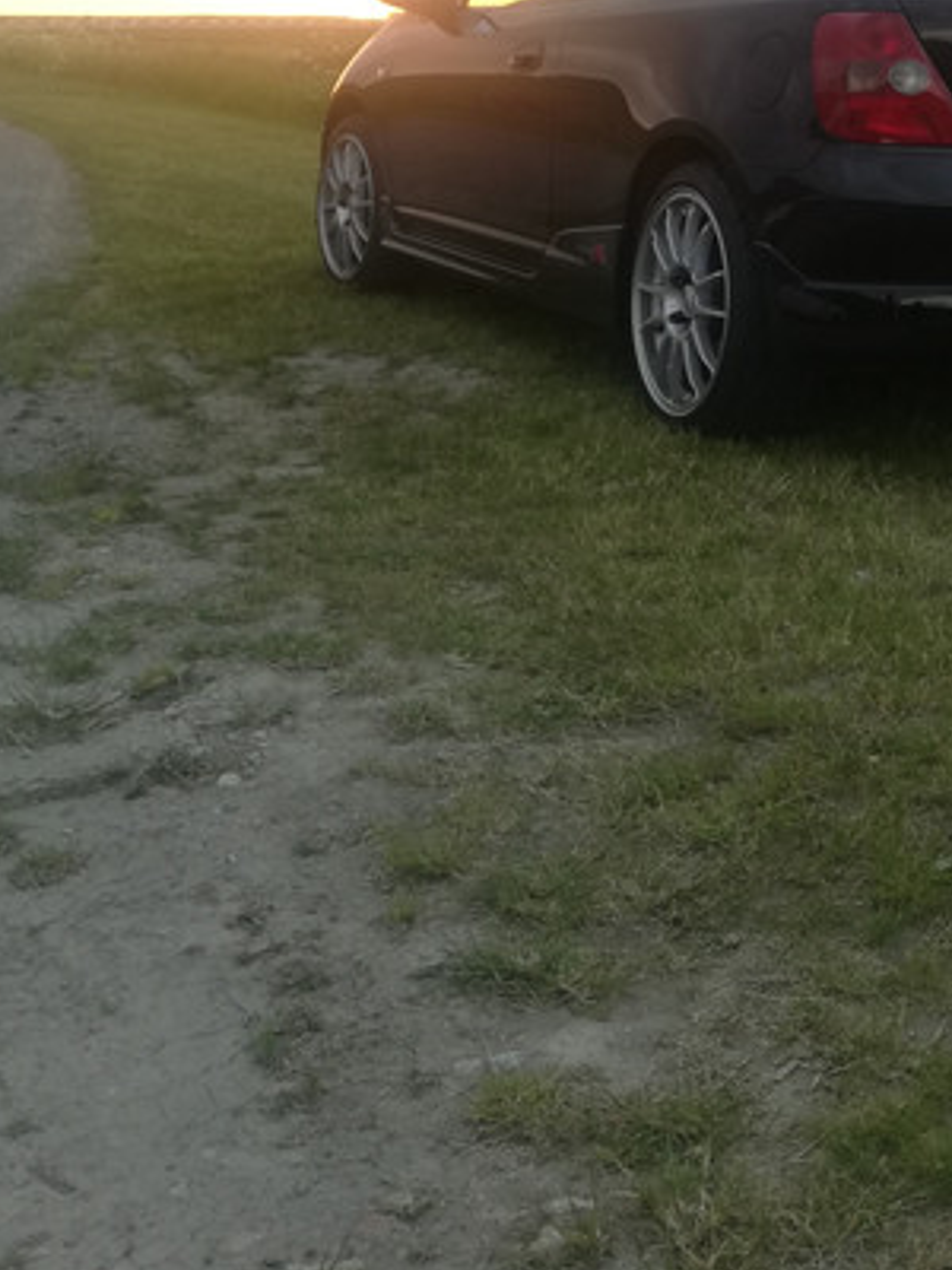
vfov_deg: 34.2
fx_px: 1907
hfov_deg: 26.9
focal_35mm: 52
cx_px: 889
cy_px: 67
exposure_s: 1/50
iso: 50
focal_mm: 3.81
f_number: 2.2
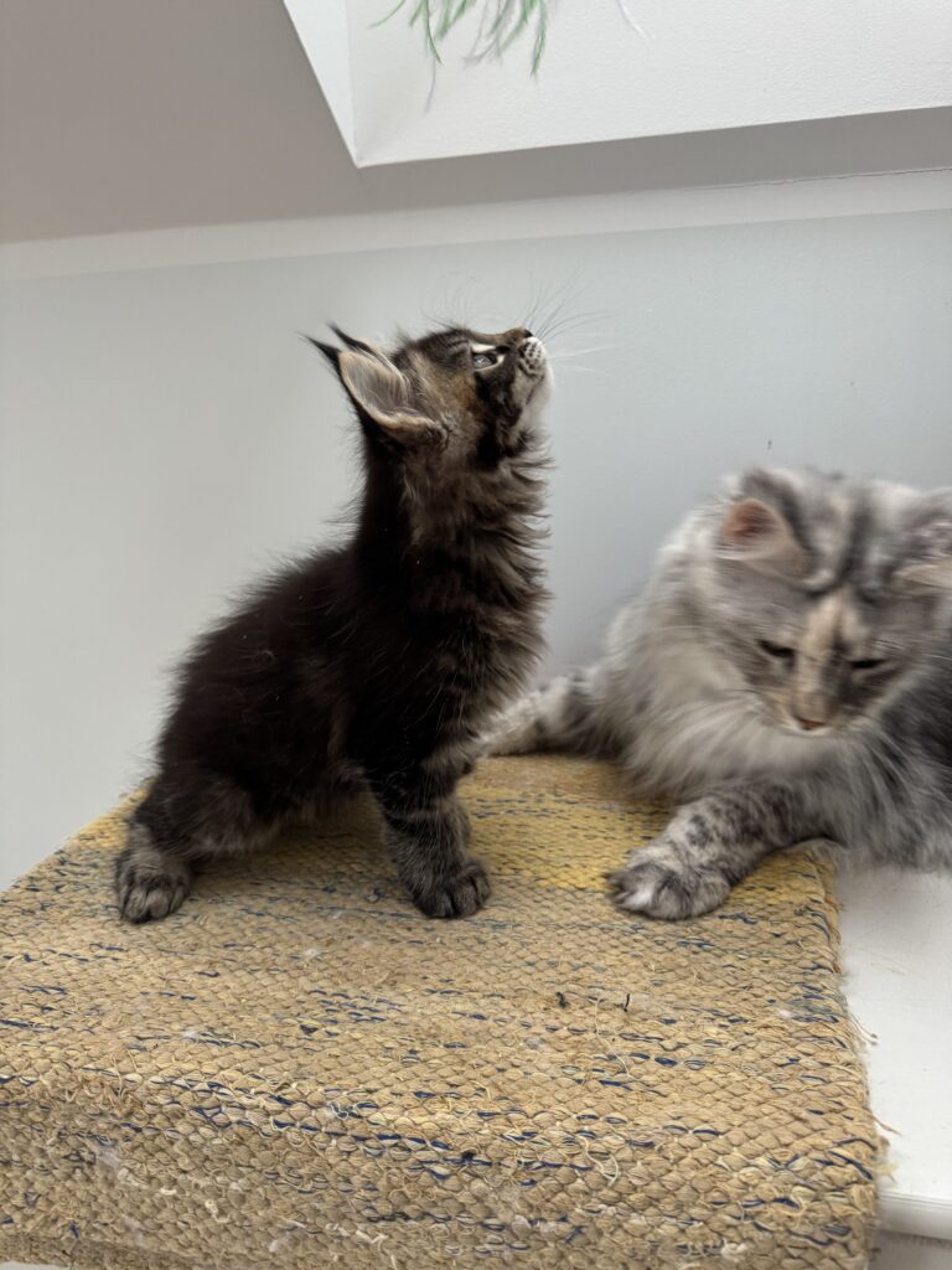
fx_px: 880
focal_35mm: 24
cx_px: 476
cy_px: 635
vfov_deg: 71.6
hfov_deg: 56.8
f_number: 1.78
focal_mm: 6.76
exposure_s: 1/60
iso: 320
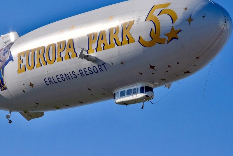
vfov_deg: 4.9
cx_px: 98
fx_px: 1804
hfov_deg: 7.4
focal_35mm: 279
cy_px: 64
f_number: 11
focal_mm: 145
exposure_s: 1/4000
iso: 800
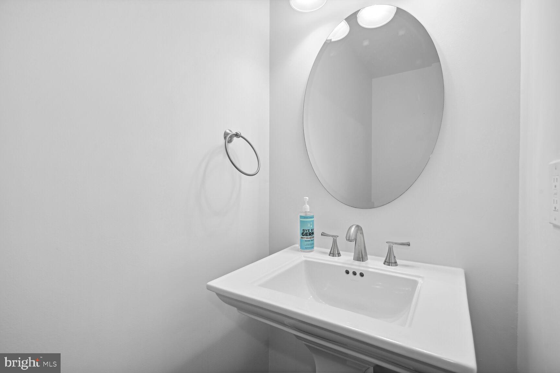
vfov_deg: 70.4
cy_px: 186
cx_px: 280
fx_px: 264
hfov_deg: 93.3
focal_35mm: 17
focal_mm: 17
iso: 100
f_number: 8
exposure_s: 1/6
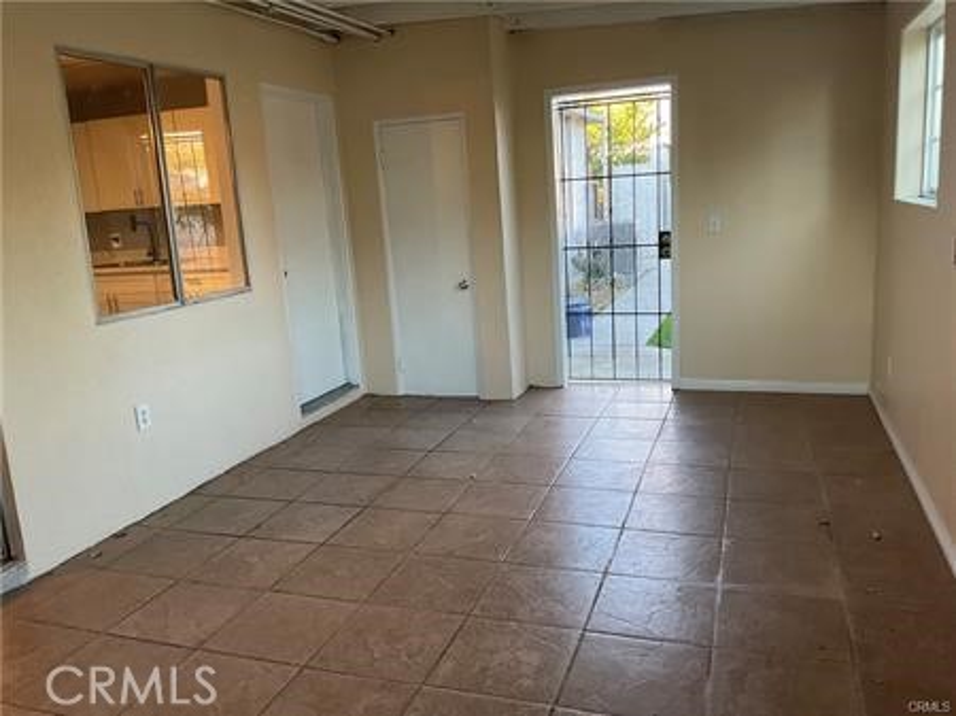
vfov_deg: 48.2
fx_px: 800
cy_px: 358
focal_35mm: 29
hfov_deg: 61.7
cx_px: 478
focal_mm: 3
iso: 100
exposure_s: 1/60
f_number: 1.8
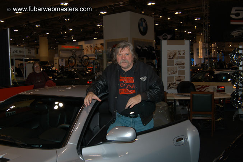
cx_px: 122
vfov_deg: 36.8
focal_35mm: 36
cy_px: 81
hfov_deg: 53.2
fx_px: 243
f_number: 5
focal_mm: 24
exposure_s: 1/60
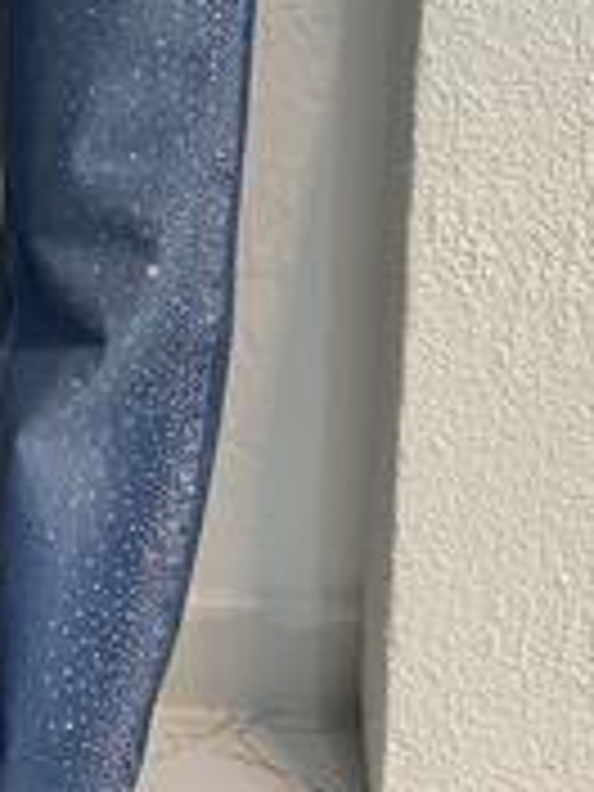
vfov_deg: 16.1
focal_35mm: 122
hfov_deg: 12.0
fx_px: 2791
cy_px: 182
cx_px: 36
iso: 160
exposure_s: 1/100
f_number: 2
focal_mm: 6
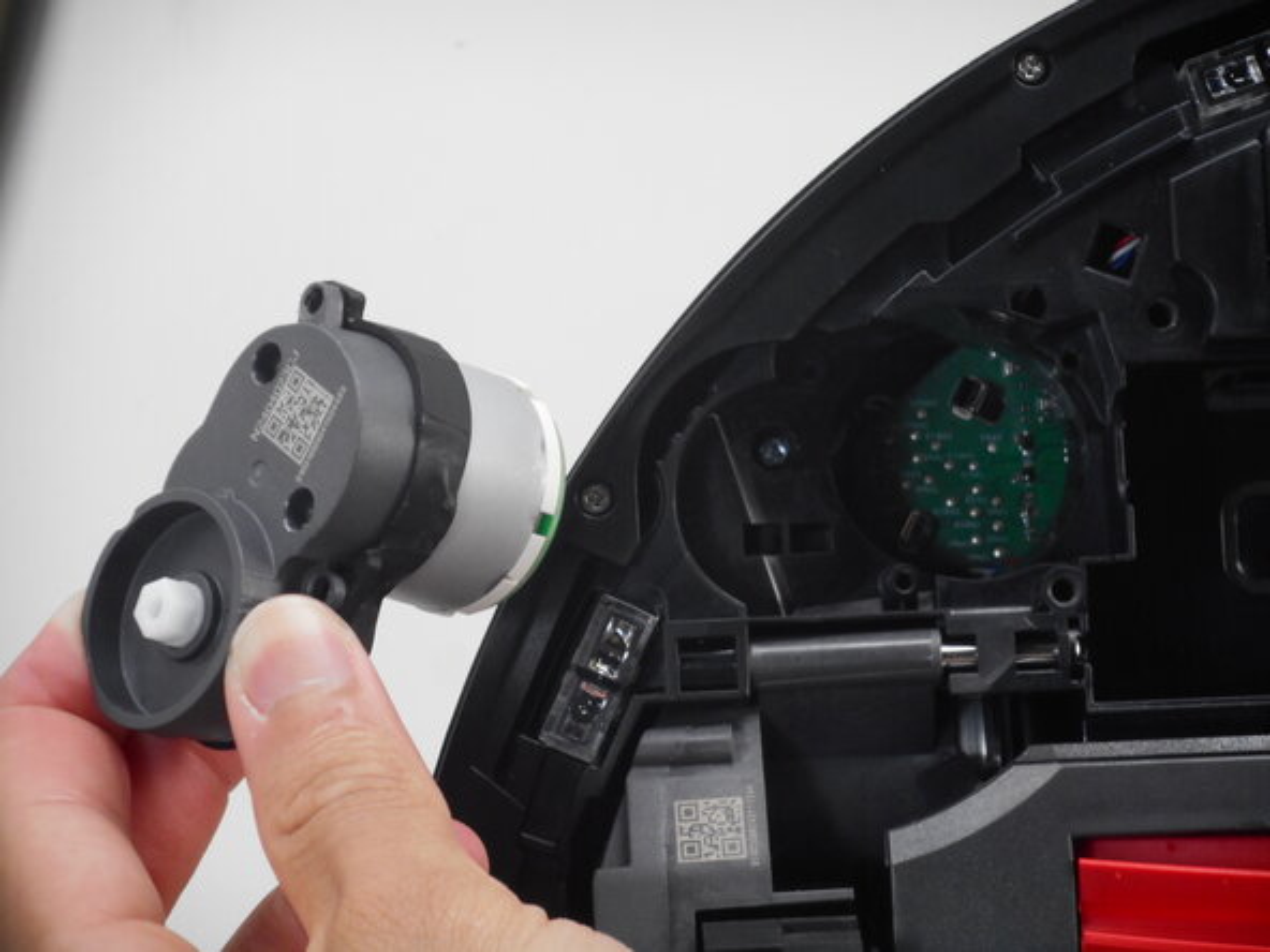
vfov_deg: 9.7
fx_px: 5613
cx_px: 635
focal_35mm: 153
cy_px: 476
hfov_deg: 12.9
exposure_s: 1/60
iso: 320
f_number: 6.2
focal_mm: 27.4
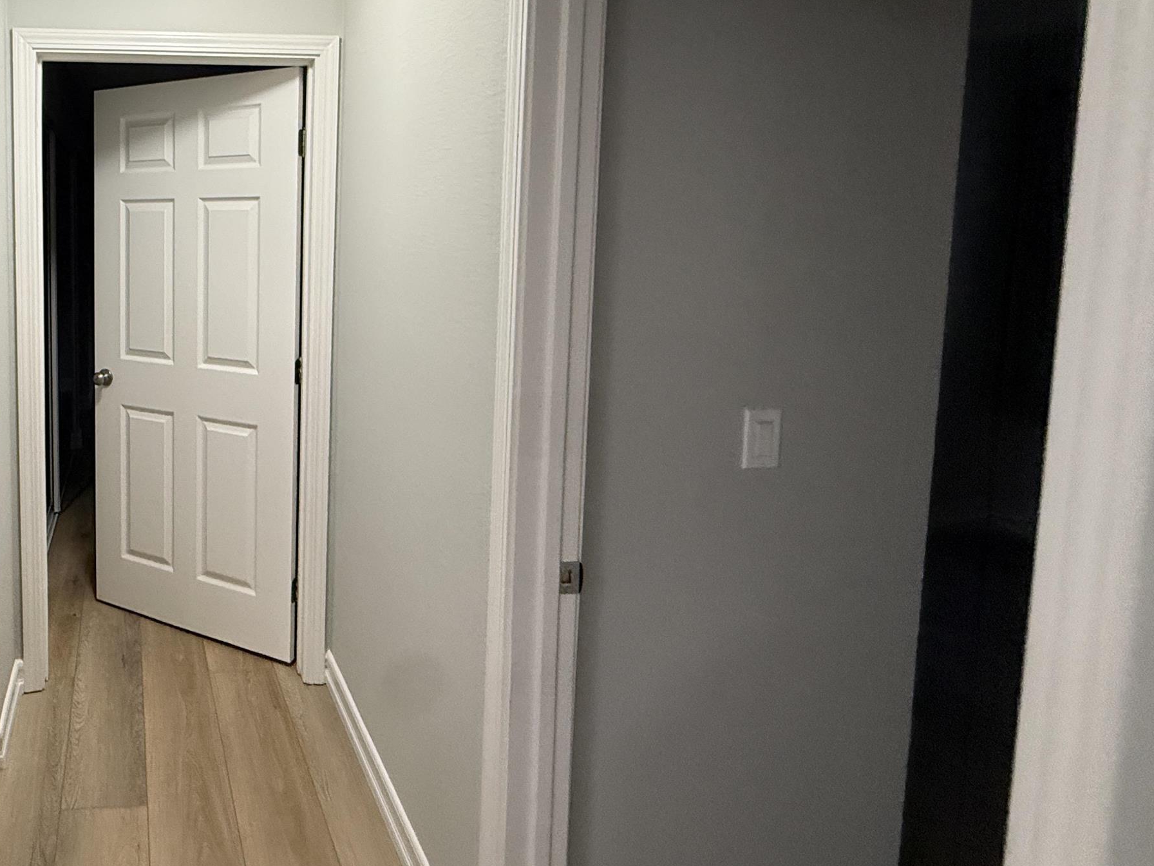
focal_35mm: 24
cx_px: 187
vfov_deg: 55.7
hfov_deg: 63.5
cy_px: 296
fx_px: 800
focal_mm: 2.22
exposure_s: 1/60
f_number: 2.2
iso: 320
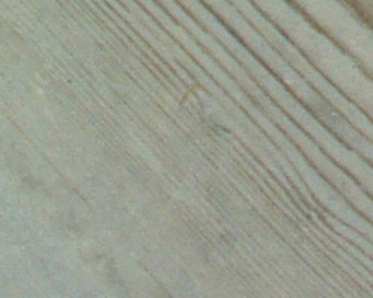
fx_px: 4114
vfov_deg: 3.6
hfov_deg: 5.1
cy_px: -1529
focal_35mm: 373
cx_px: 671
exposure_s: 1/30
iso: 80
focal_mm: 6.1
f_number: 2.8
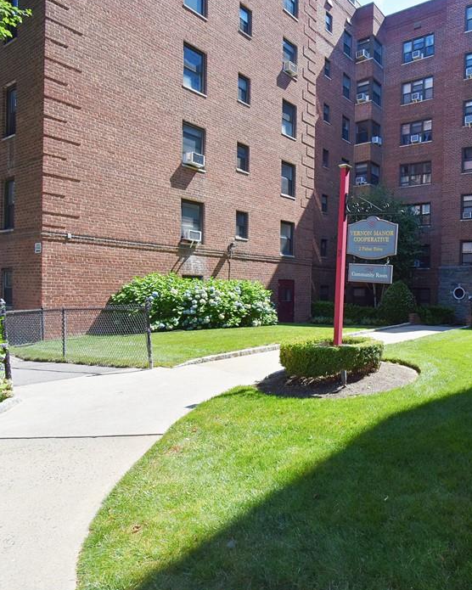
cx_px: 386
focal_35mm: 22
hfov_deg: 57.7
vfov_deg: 75.0
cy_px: 298
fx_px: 384
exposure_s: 1/500
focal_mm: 10
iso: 320
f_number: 8
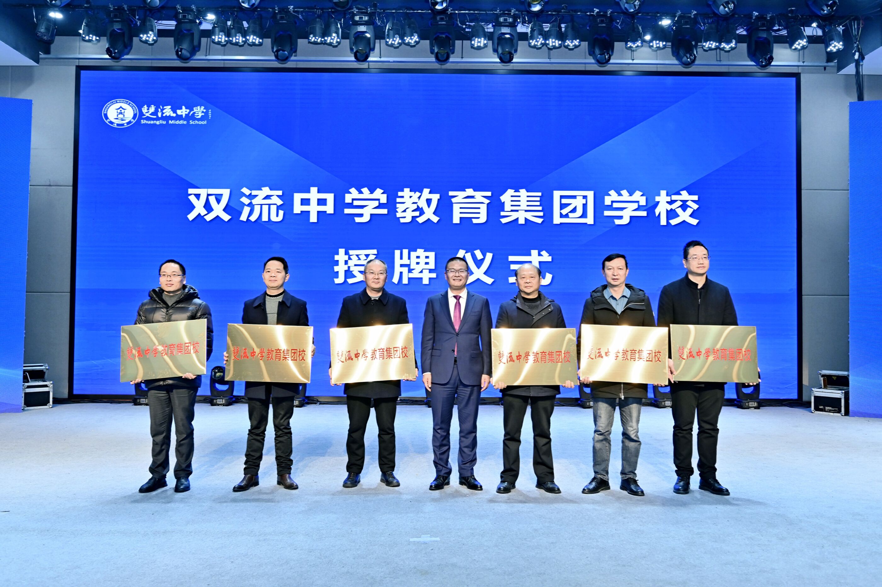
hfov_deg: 63.7
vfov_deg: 44.9
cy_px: 294
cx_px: 441
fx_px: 710
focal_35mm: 29
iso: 400
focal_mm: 29
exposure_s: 1/125
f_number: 4
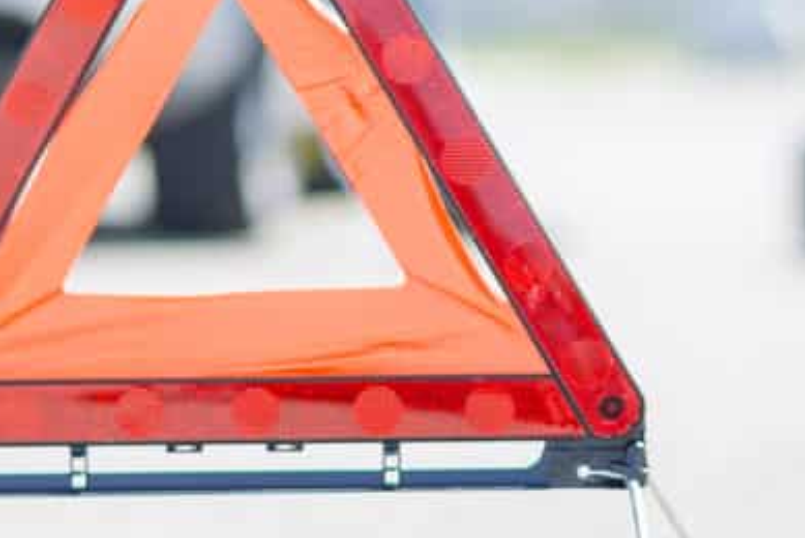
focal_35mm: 274
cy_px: -266
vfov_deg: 5.0
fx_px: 6131
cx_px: 203
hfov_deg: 7.5
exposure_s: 1/1250
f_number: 2.2
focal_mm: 85
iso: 100
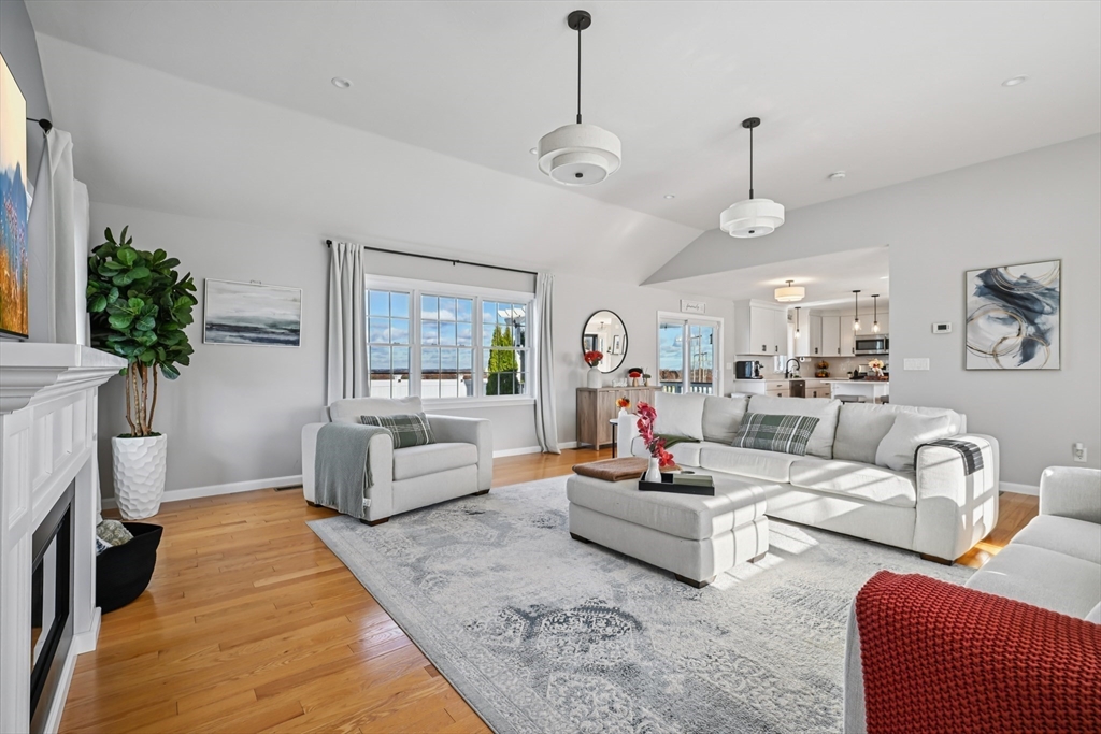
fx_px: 489
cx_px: 550
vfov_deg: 73.8
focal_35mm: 16
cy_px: 367
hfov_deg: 96.7
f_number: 8
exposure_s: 1/25
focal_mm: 16
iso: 100
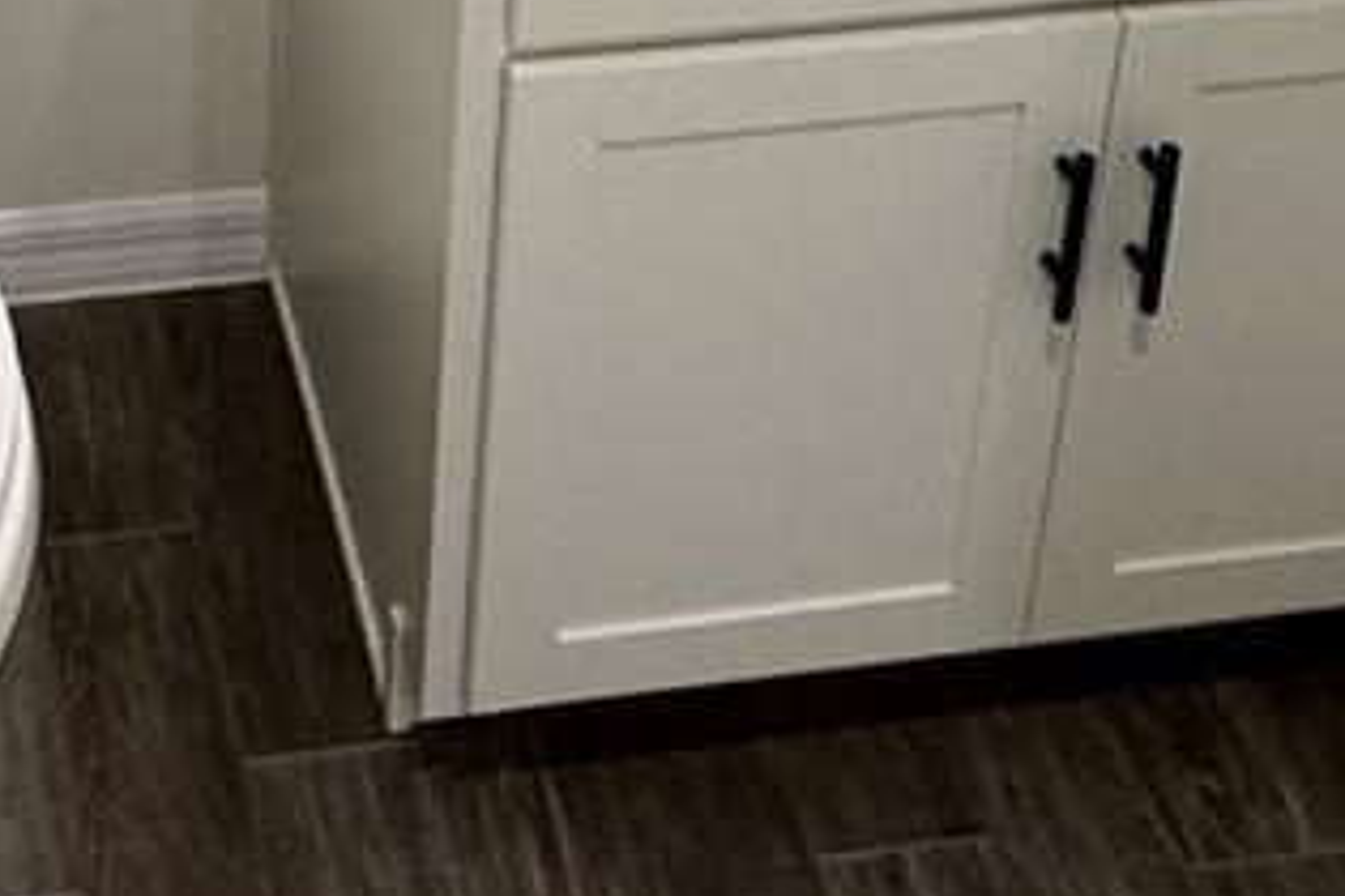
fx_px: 2765
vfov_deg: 15.2
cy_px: -853
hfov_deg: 26.4
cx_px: 124
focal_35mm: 74
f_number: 2.2
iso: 320
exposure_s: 1/120
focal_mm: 2.22
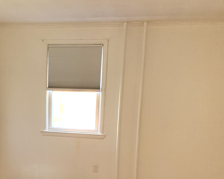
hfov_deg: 38.6
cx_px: 59
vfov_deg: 31.2
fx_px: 312
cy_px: 146
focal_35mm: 47
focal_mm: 4.25
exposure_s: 1/60
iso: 320
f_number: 1.8
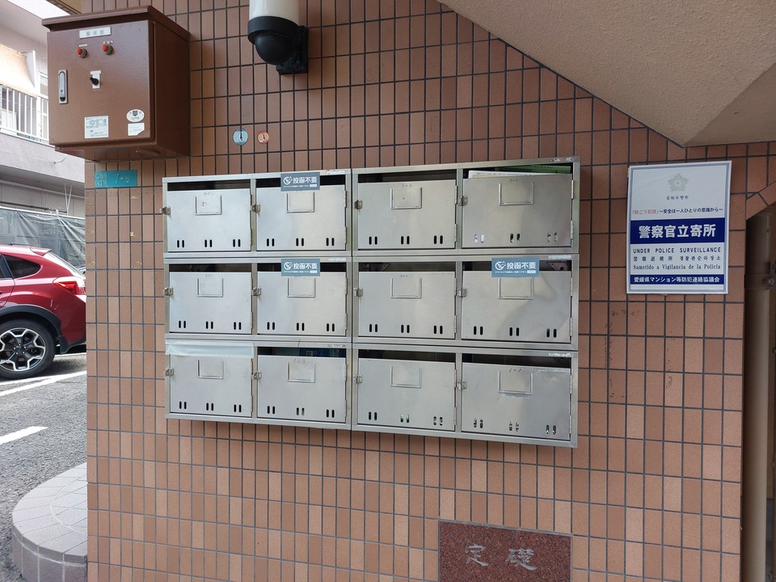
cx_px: 388
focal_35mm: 24
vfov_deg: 56.8
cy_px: 291
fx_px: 538
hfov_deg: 71.6
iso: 40
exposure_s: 1/120
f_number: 1.8
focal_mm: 5.23
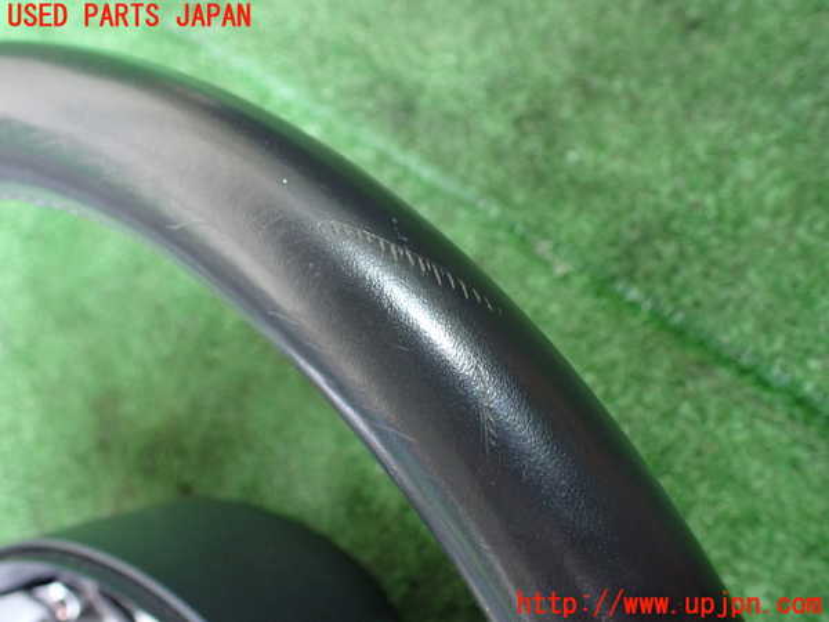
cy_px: 311
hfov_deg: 60.0
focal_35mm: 30
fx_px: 718
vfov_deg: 46.8
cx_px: 414
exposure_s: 1/30
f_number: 2.3
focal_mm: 5.4
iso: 1000
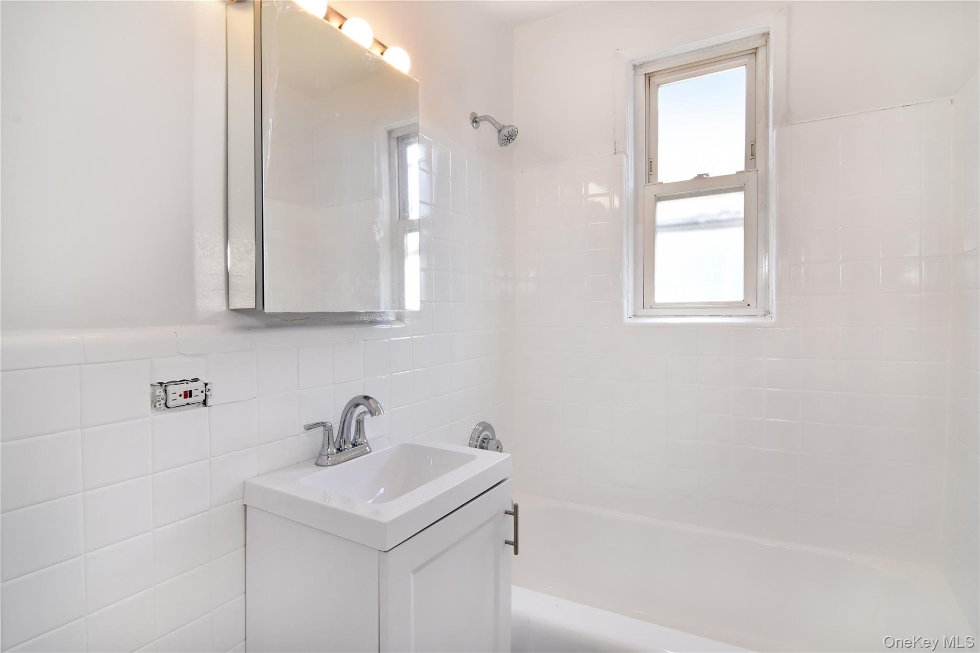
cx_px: 490
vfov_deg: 72.0
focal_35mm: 16
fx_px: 449
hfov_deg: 95.0
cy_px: 326
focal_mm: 11
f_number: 11
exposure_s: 1/40
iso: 500
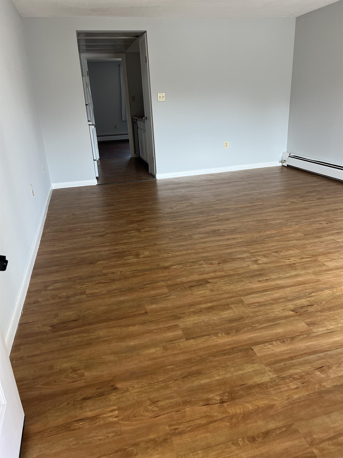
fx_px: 344
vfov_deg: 67.3
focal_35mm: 26
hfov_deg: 53.1
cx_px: 172
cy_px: 229
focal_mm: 5.7
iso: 100
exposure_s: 1/121
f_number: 1.5
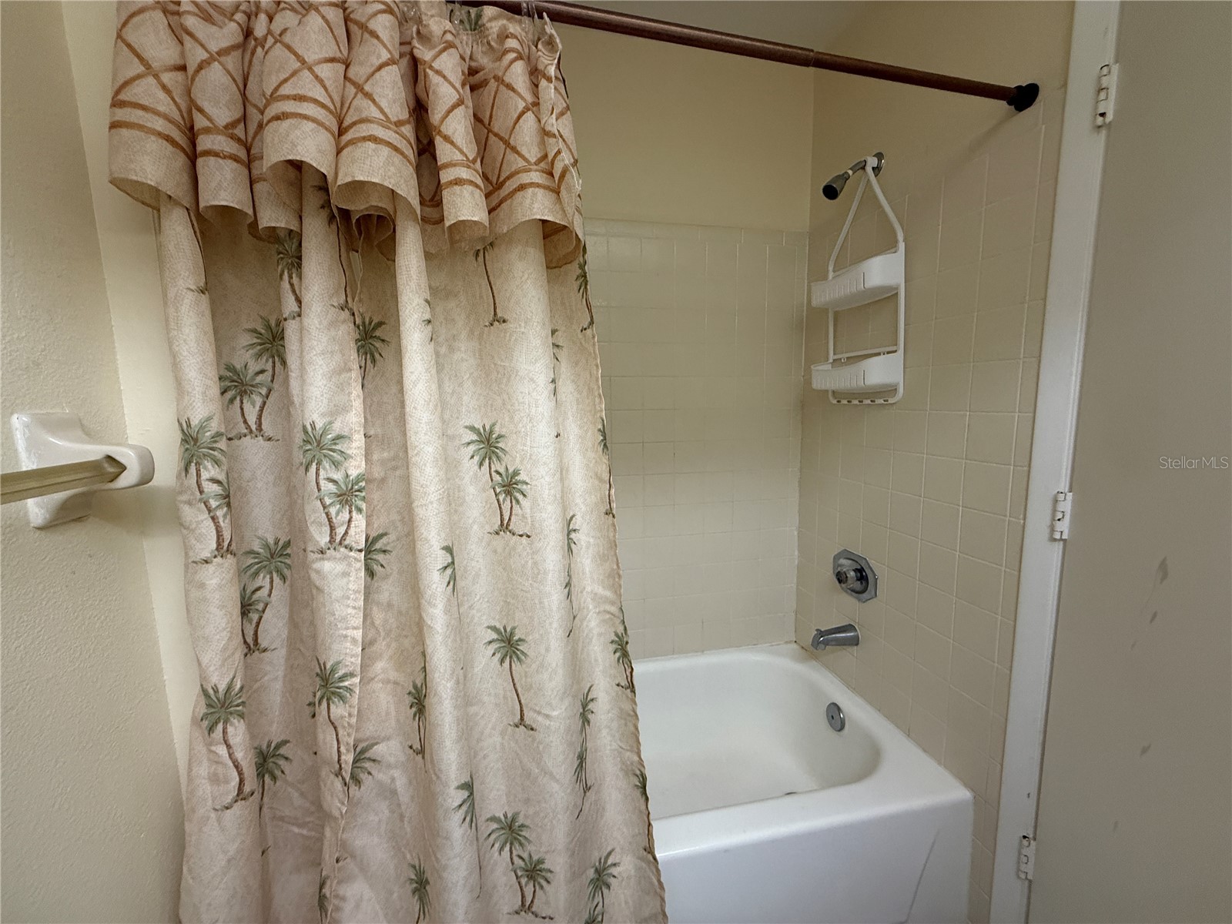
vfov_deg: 85.7
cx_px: 616
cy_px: 462
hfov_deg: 102.1
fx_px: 498
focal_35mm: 14
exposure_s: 1/60
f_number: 2.2
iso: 200
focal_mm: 2.22
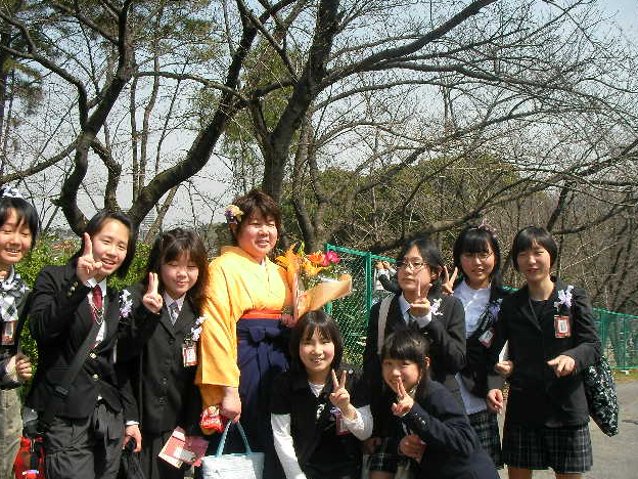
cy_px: 241
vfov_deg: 36.8
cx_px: 323
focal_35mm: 39
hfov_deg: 47.9
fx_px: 719
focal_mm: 6.3
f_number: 4.5
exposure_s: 1/375
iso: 50
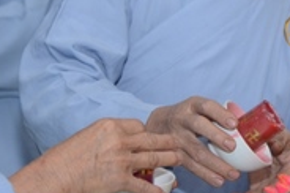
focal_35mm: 233
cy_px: 51
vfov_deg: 5.9
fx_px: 1874
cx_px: 293
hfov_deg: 8.8
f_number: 2.8
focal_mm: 44
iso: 800
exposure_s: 1/200
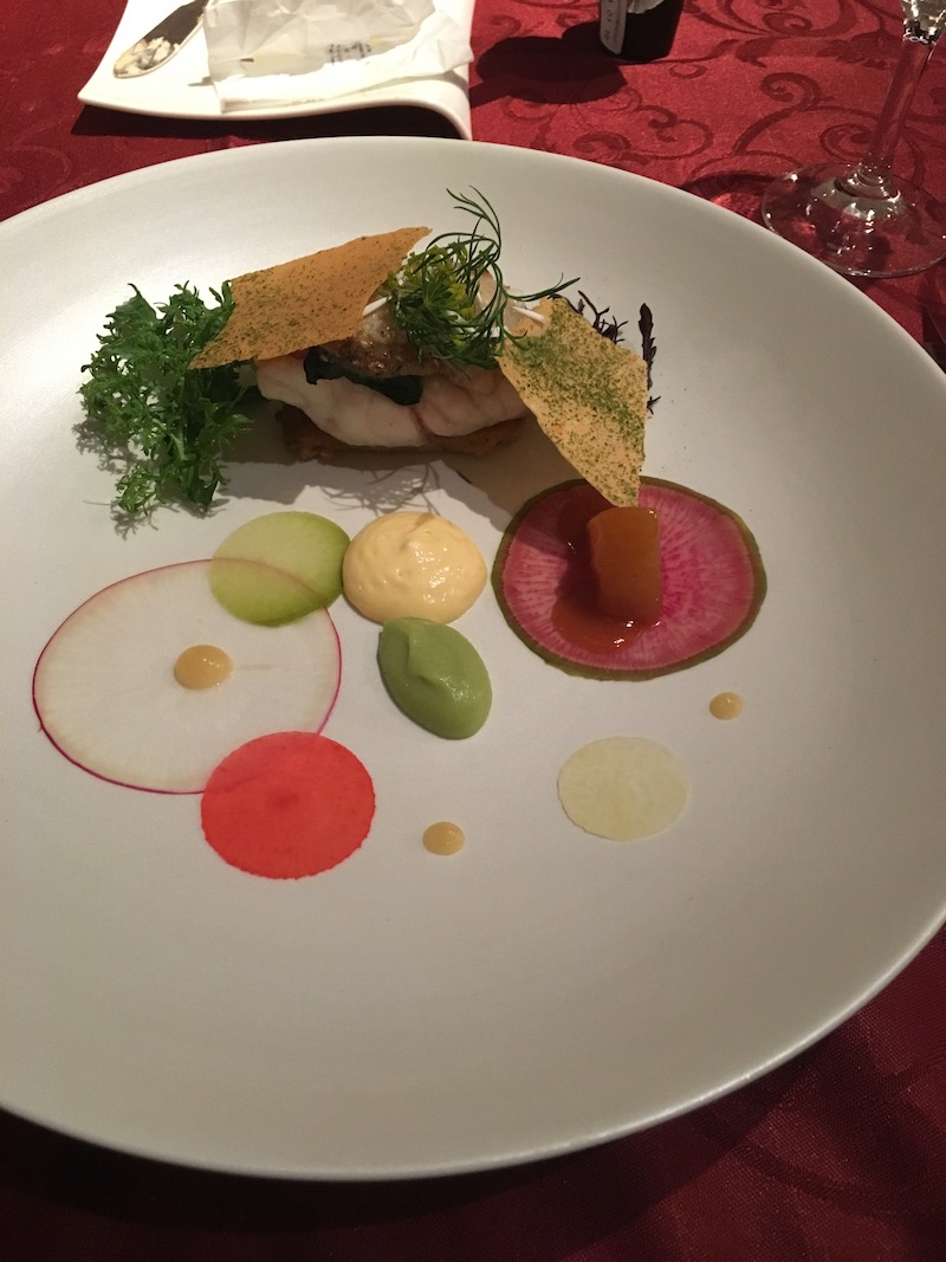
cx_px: 473
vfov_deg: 61.7
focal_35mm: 29
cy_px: 631
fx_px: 1057
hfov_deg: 48.2
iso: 200
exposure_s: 1/20
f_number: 2.2
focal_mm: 4.15
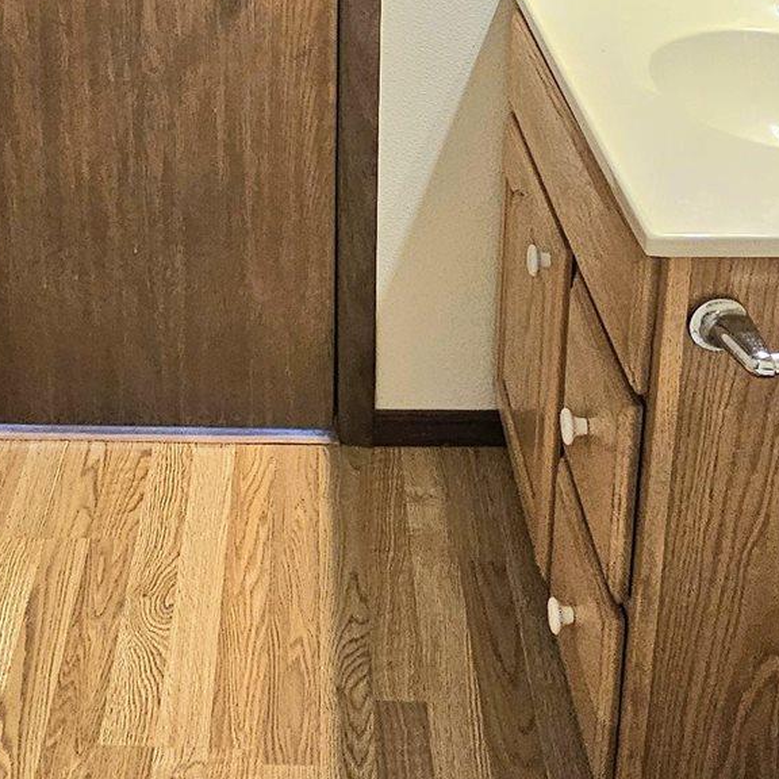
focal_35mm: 46
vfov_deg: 33.0
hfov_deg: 36.4
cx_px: 264
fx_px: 1171
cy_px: -43
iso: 400
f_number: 2.2
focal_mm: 2.2
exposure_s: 1/60.2
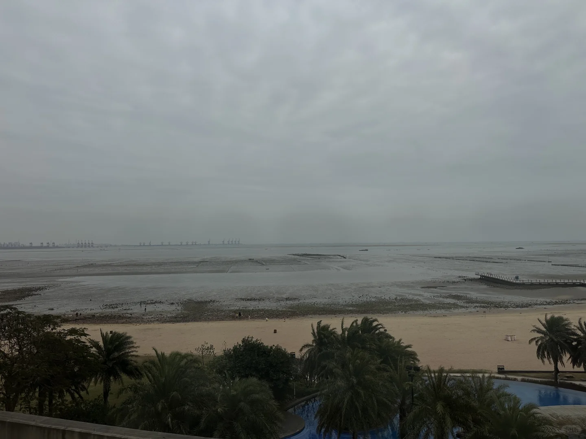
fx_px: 406
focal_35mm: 24
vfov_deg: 56.8
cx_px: 293
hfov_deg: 71.6
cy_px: 220
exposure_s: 1/10753
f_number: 1.78
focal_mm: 6.86
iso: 80
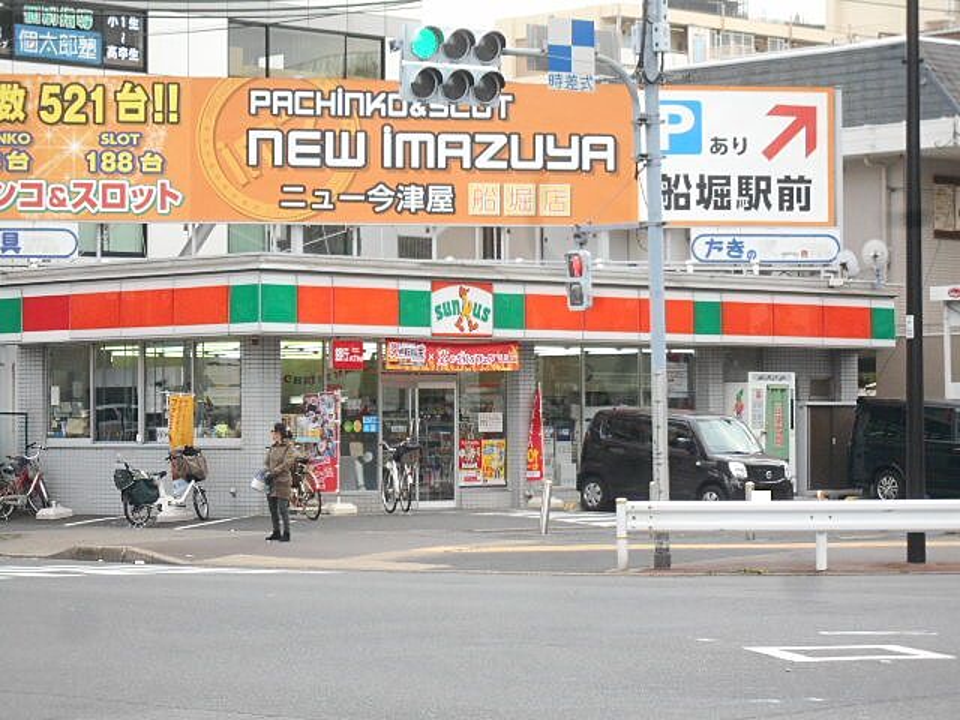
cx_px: 480
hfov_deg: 17.4
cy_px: 360
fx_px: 3134
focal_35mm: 113
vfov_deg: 13.1
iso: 360
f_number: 6
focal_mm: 20.1
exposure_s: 1/250
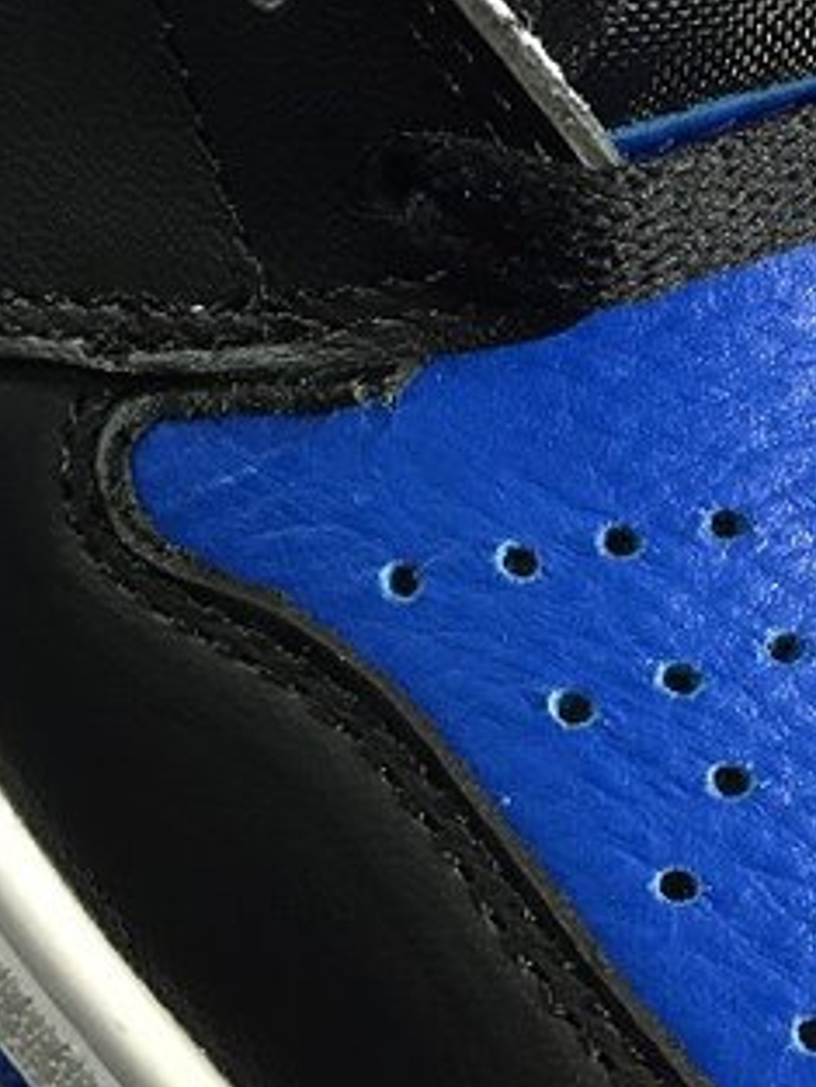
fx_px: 2136
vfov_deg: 28.5
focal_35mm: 68
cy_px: 418
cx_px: 809
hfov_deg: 20.9
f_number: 2.2
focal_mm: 4.15
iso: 100
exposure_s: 1/33
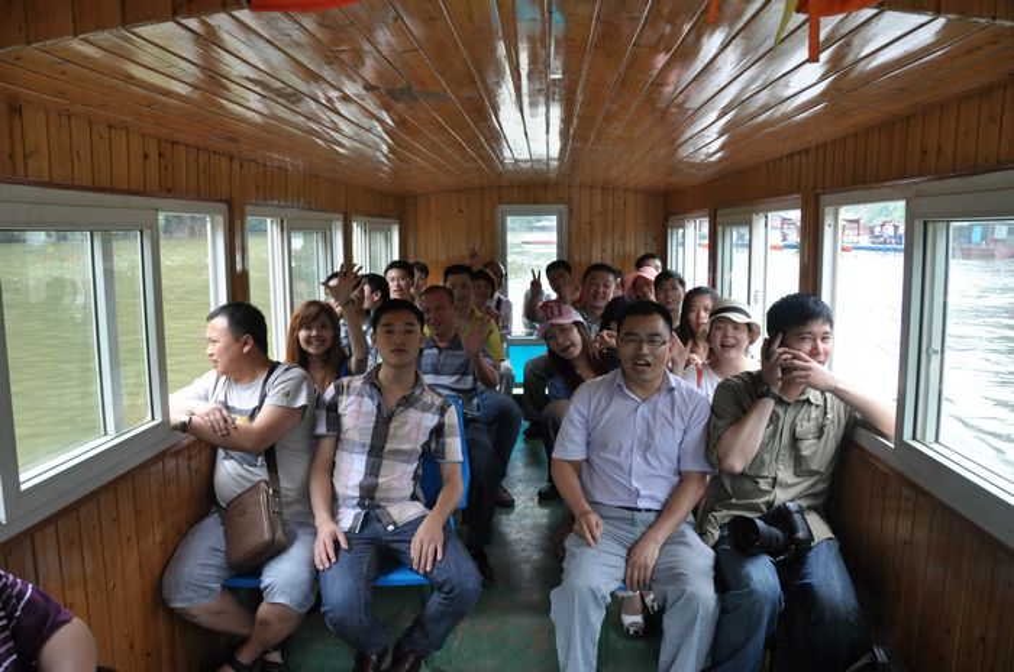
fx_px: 759
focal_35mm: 27
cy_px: 336
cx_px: 507
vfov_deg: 47.8
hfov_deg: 67.5
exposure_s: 1/400
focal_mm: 18
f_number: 5
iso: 1000
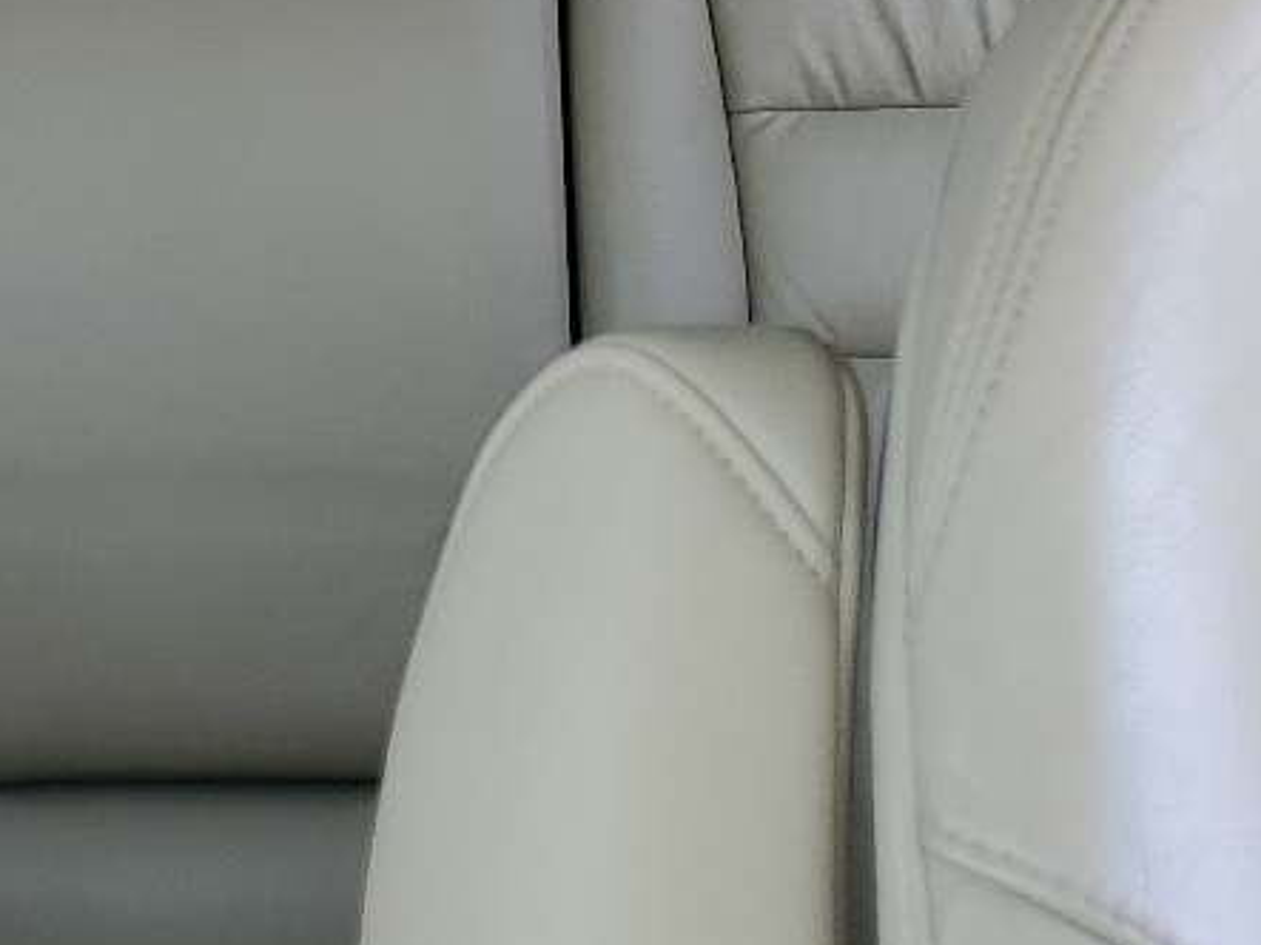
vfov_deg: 14.9
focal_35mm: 94
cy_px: -316
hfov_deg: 20.5
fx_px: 3423
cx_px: 128
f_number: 1.5
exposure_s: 1/244
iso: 50
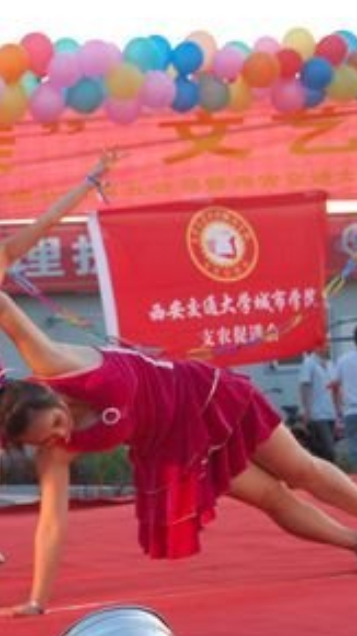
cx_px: -120
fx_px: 1549
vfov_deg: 23.2
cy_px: 347
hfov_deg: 12.7
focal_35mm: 92
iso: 400
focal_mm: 34
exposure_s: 1/80
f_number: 4.5
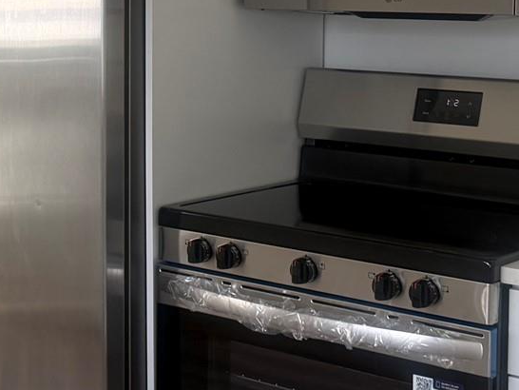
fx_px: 1350
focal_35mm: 90
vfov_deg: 16.3
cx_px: 3
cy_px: 87
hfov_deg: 21.0
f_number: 1.78
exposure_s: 1/121
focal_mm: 6.76
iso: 125
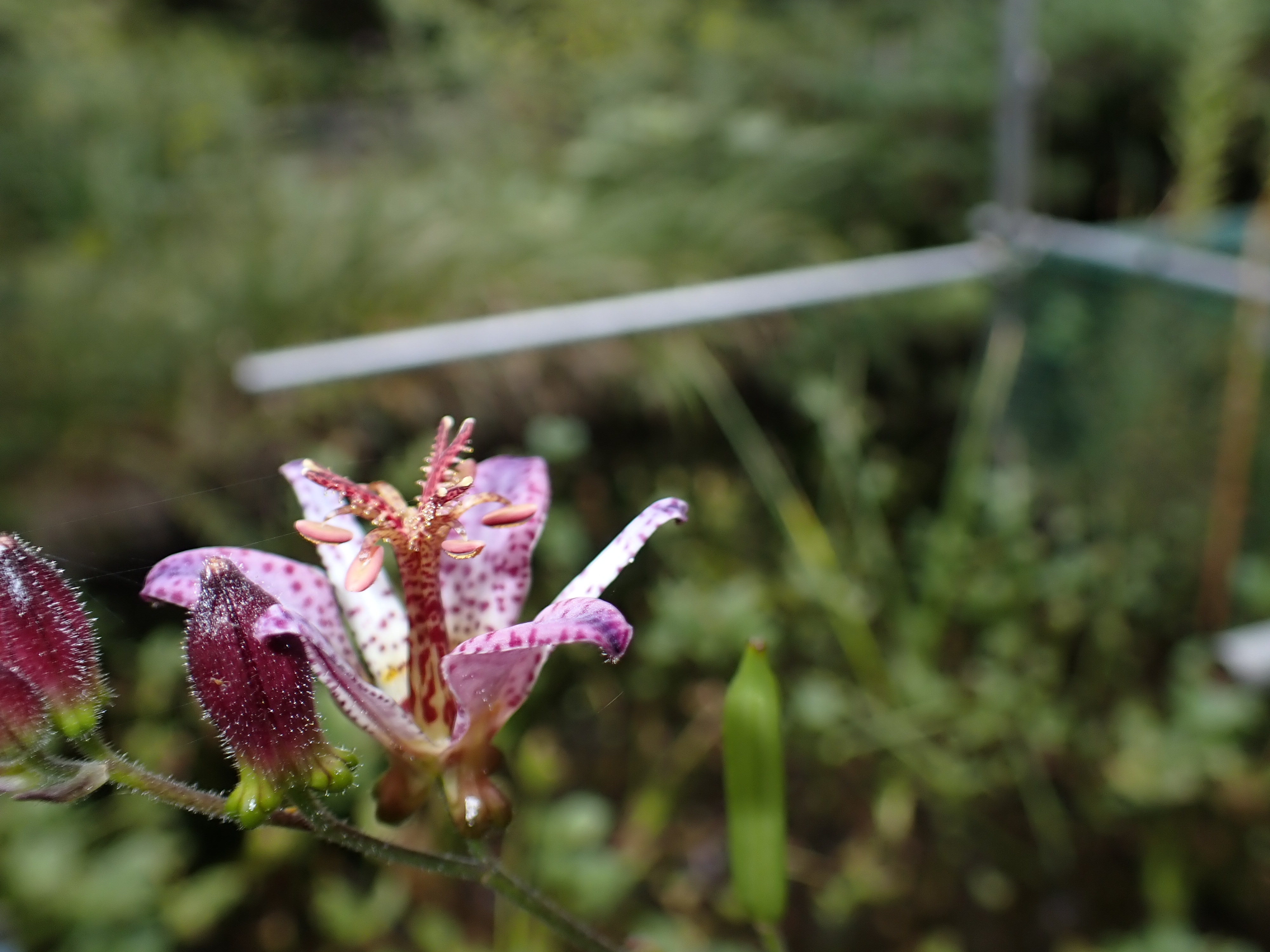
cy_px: 476
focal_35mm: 30
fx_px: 1101
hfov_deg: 60.0
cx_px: 635
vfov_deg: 46.8
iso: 100
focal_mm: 5.4
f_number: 6.3
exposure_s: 1/30
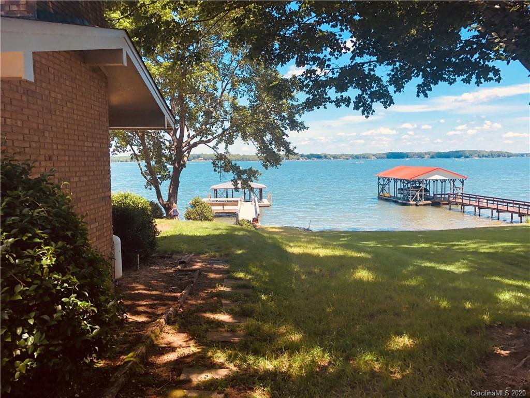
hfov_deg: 63.4
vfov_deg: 49.7
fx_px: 429
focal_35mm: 28
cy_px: 199
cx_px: 265
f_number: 1.8
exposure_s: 1/827
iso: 20
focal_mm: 3.99
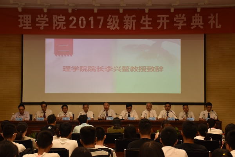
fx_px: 411
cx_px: 118
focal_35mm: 63
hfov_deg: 31.9
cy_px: 78
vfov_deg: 21.6
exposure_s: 1/60
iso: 1000
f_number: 4.5
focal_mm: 42
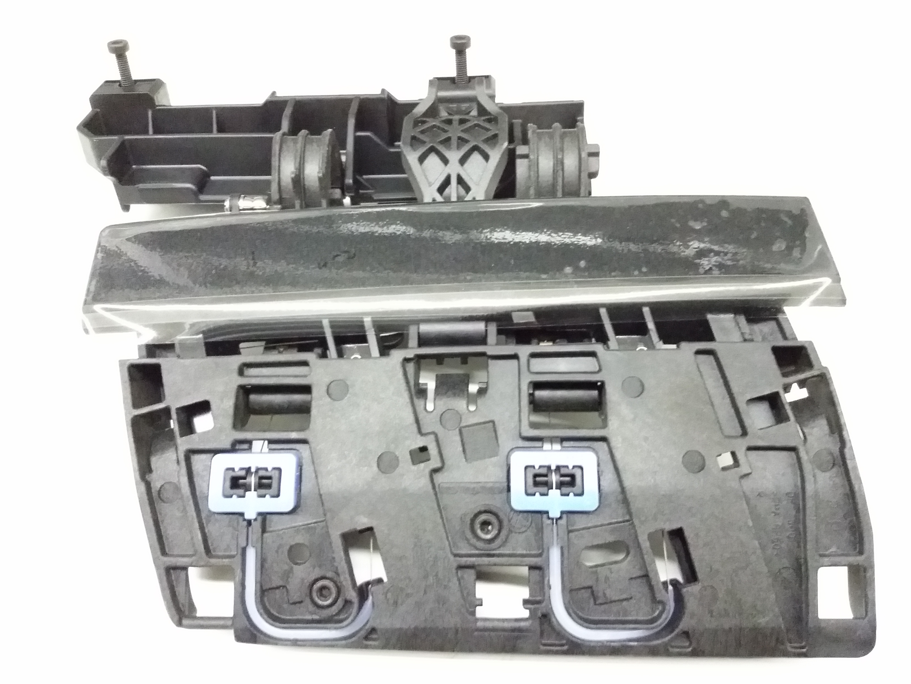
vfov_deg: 44.2
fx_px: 842
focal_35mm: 32
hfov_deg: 56.8
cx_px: 456
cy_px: 342
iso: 800
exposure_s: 1/15
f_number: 2.4
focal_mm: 3.4
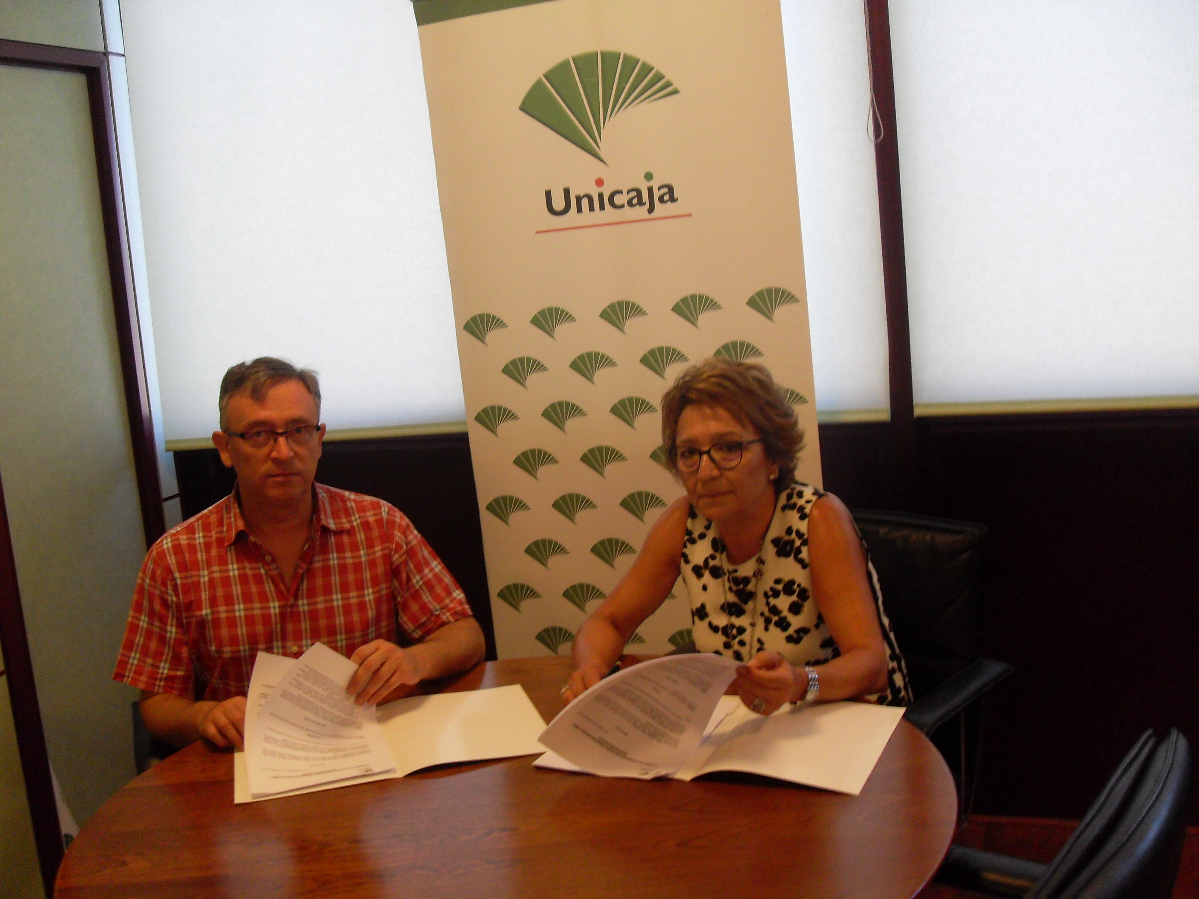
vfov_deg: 38.7
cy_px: 450
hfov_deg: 50.1
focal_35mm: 37
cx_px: 600
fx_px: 1282
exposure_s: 1/45
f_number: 2.8
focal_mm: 6.3
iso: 200
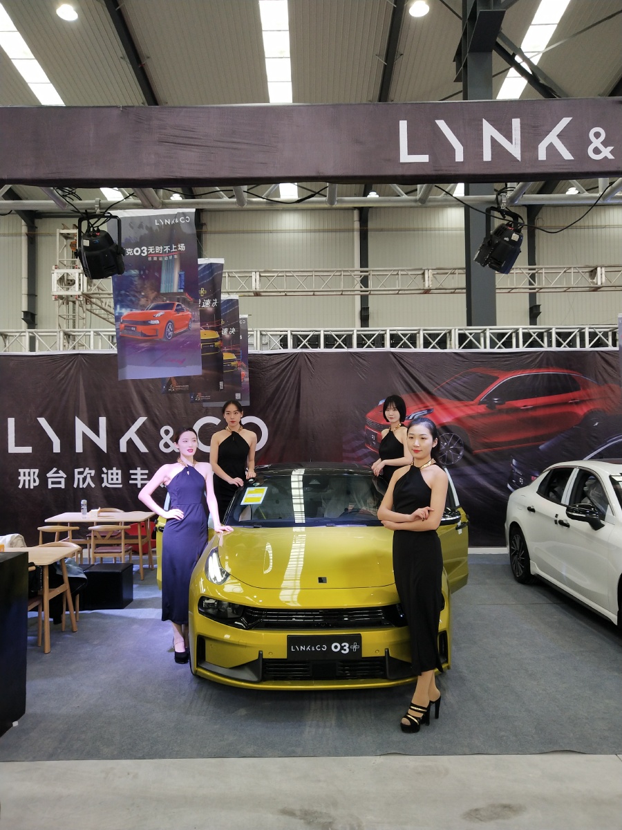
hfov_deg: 46.8
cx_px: 311
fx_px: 719
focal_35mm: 30
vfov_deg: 60.0
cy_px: 415
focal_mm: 3.95
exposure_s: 1/100
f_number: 1.8
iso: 168
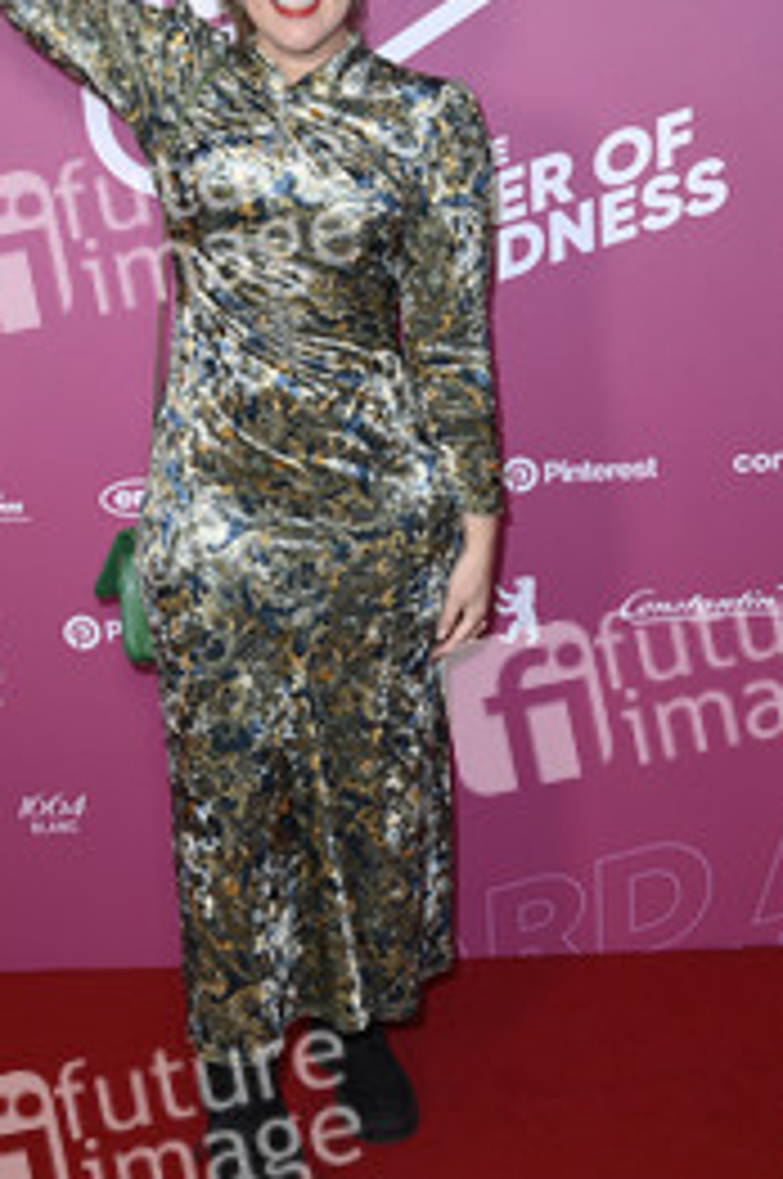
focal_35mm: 52
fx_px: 1701
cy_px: 464
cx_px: 261
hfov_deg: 25.8
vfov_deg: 38.1
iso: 640
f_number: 5.6
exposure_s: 1/250
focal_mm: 34
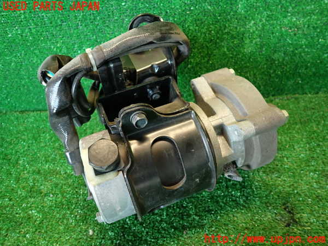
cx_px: 164
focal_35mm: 25
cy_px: 123
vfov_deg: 54.9
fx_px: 237
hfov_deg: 69.4
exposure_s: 1/30
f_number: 2
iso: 200
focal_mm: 4.5
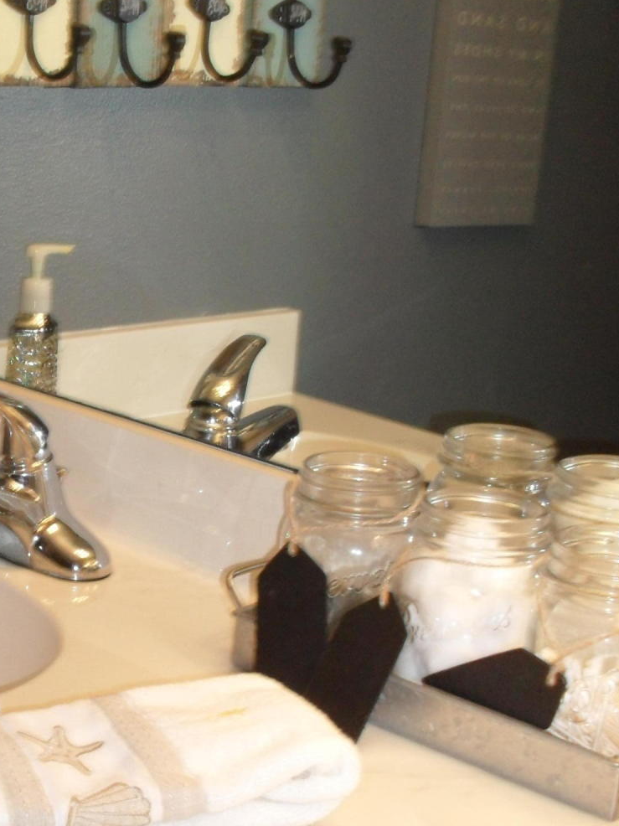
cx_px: 0
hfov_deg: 20.1
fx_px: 1694
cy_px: 538
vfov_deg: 27.3
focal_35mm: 71
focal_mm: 6.3
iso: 200
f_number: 3.2
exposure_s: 1/45
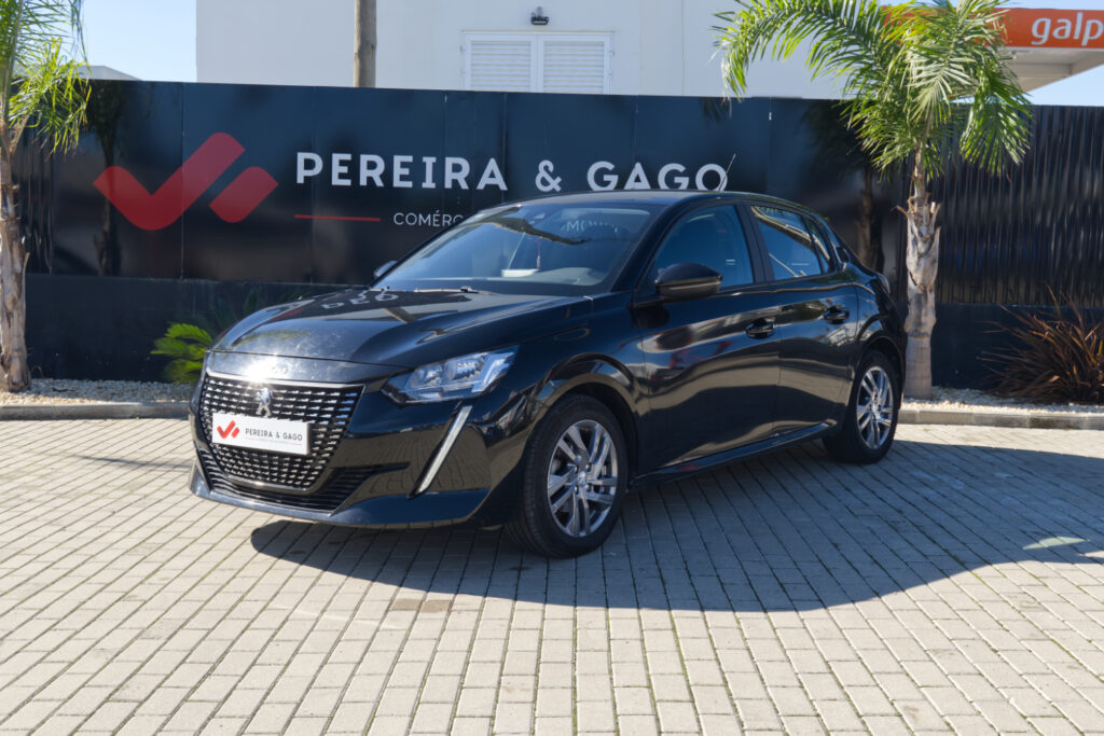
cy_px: 368
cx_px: 552
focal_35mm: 40
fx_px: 1227
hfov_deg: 48.5
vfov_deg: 33.4
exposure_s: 1/100
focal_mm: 26.4
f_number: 9
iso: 160
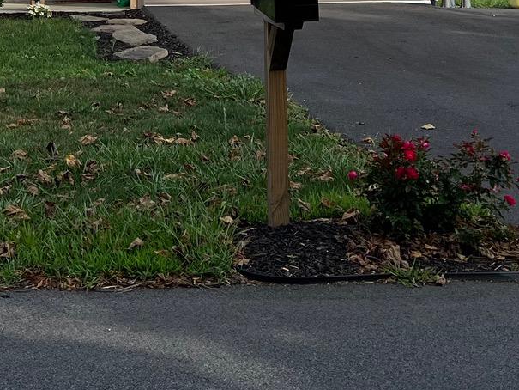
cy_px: -252
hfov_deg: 22.1
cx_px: 137
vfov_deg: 15.1
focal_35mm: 88
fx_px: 1320
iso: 50
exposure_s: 1/3356
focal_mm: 5.7
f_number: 1.5
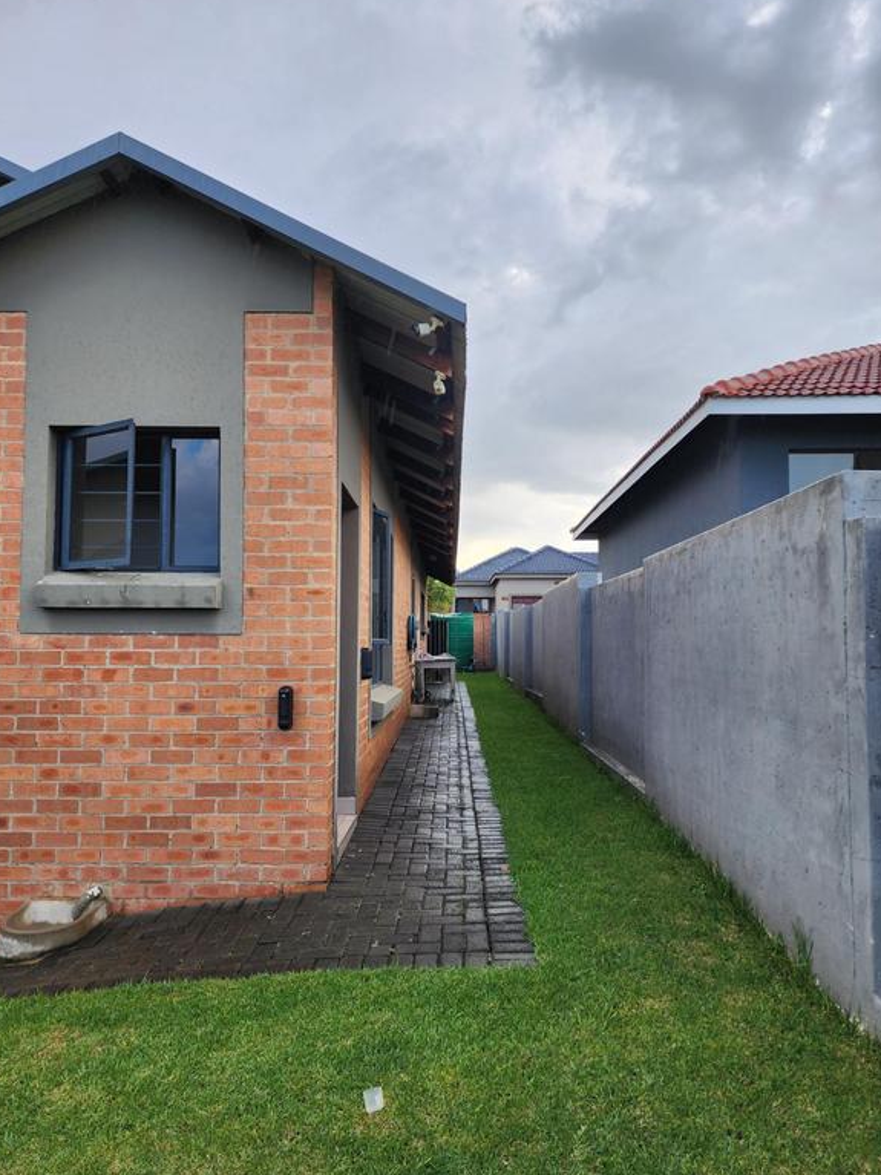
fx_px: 815
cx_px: 443
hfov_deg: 56.8
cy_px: 591
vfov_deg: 71.6
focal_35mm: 24
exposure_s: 1/180
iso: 20
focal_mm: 6.4
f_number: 1.8
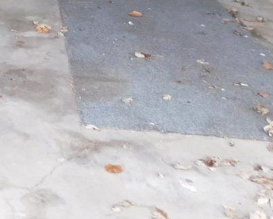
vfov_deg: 15.2
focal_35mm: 89
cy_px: -163
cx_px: -167
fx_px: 719
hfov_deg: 18.4
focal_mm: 4
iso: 125
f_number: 3
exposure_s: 1/40
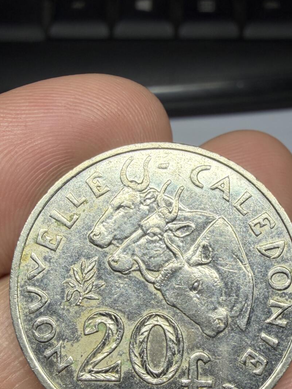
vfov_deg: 41.2
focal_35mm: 44
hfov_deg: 32.9
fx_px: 495
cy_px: 309
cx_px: 147
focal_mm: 2.22
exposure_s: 1/148
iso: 50
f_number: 2.2
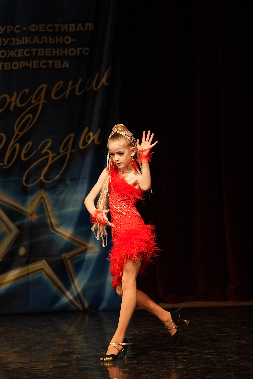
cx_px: 126
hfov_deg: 4.6
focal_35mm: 300
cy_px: 190
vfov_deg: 6.9
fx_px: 3162
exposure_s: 1/400
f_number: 2.8
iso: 1250
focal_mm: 200
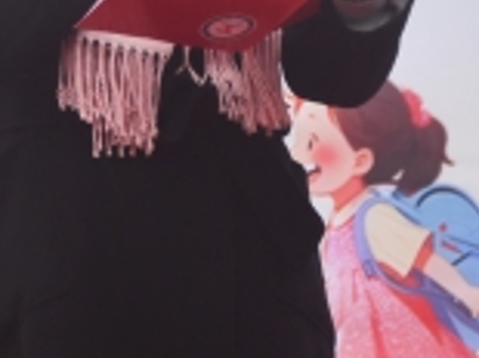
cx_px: 124
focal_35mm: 503
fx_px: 6955
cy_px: -151
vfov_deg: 2.9
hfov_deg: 3.9
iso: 400
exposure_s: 1/250
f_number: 5.3
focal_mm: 90
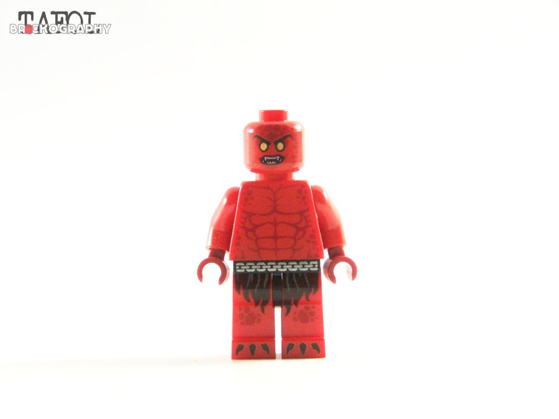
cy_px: 210
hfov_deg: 18.7
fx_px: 1696
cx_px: 280
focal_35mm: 105
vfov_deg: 14.1
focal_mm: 17.5
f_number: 3.2
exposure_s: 1/45
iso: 400
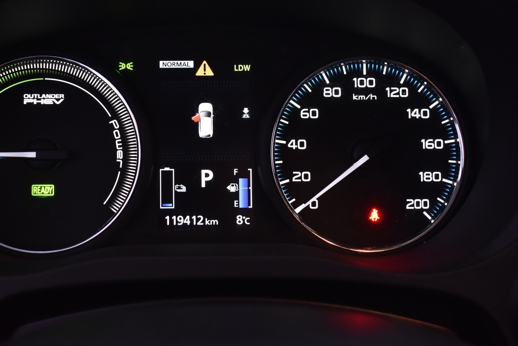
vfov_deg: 23.5
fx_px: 829
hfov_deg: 34.6
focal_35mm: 58
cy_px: 141
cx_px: 204
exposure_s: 1/20
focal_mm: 31
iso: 1250
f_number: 5
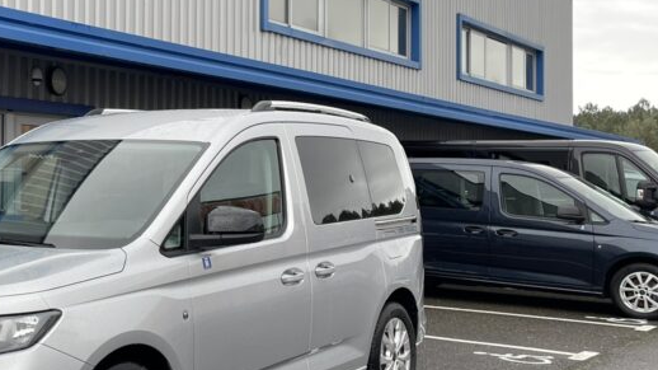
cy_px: 170
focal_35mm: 56
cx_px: 50
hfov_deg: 34.8
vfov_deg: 21.4
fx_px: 977
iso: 32
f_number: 1.6
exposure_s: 1/223
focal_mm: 4.2
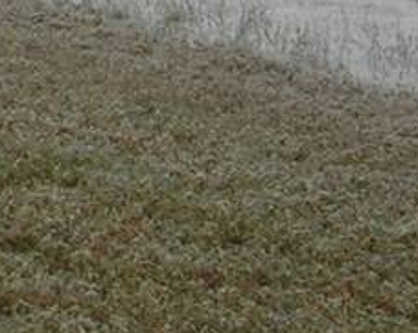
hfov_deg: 6.8
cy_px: -458
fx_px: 3237
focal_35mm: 262
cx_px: -720
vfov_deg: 5.7
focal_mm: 7.8
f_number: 4.8
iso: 64
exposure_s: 1/186
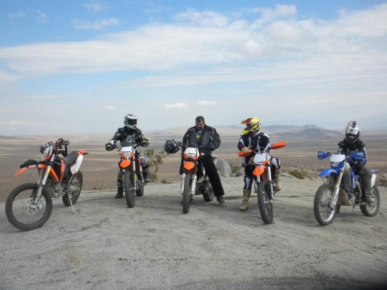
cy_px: 145
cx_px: 194
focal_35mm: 37
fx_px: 414
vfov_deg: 38.7
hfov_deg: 50.1
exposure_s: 1/164
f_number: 10
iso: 90
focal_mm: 6.6
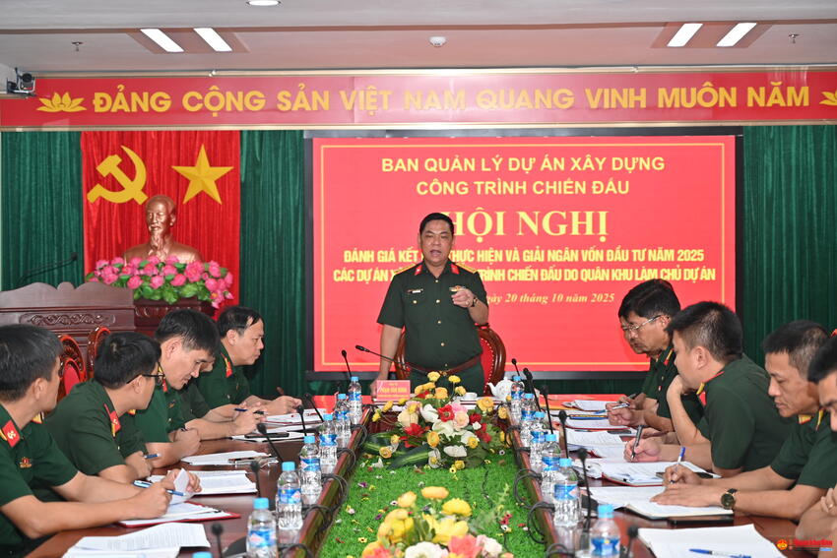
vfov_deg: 19.5
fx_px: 1628
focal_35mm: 70
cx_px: 418
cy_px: 279
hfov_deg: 28.8
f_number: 4.5
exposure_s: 1/80
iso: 200
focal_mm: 70
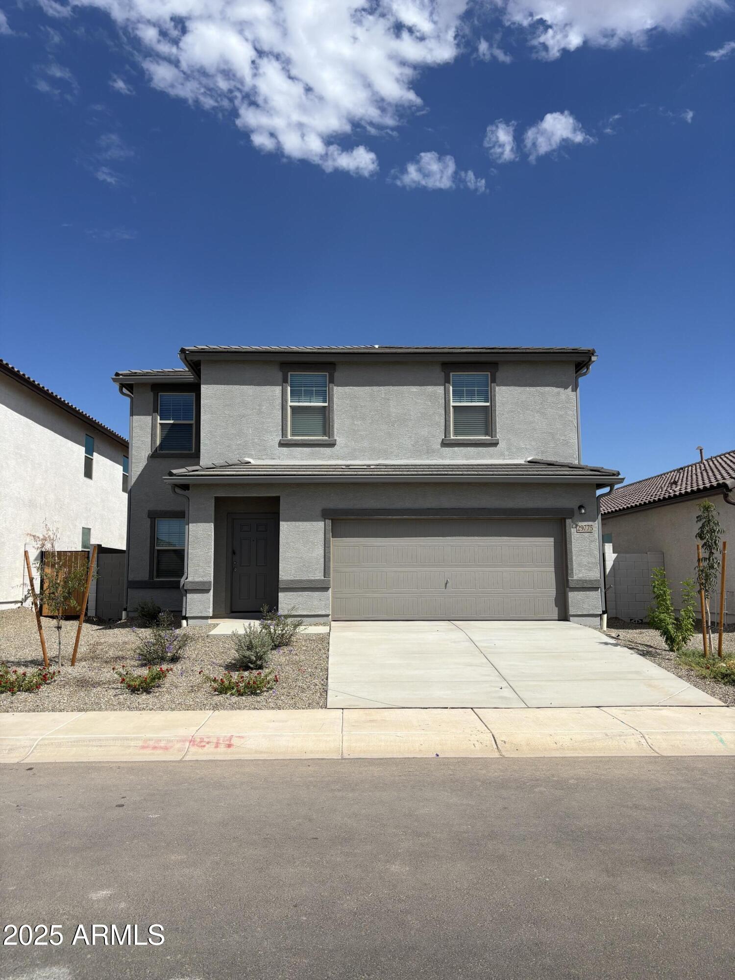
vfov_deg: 67.3
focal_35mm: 26
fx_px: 736
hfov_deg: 53.1
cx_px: 368
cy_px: 490
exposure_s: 1/6329
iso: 50
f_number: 1.6
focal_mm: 5.96
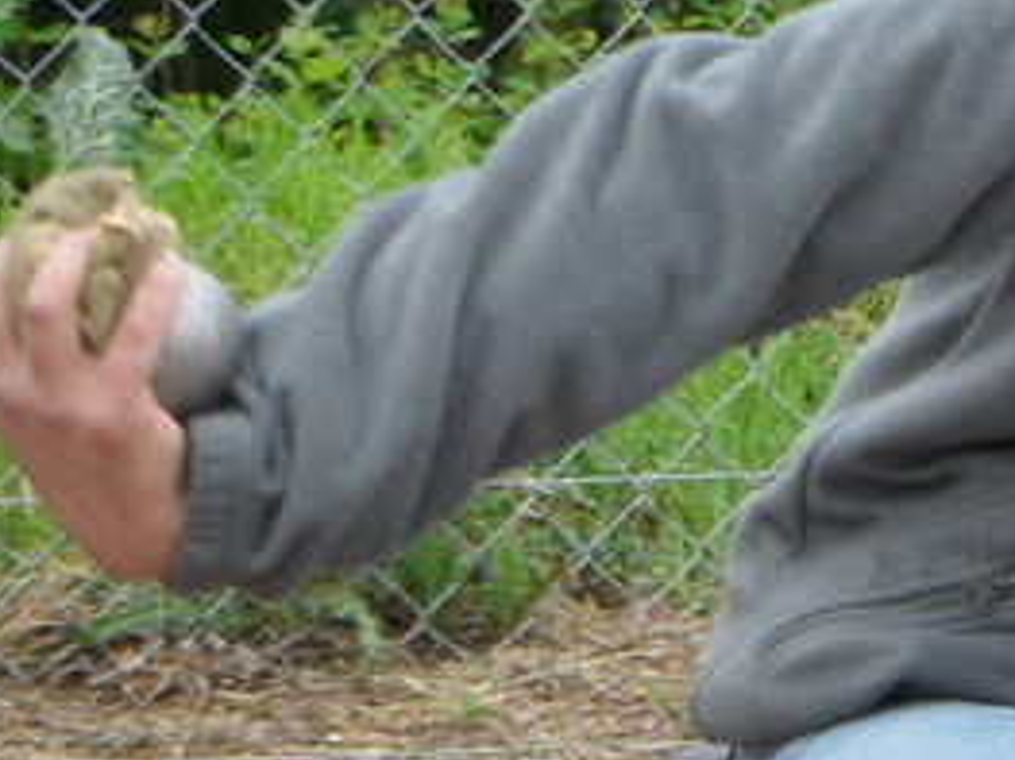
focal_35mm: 877
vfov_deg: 1.7
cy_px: 428
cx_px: 1825
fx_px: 25703
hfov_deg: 2.3
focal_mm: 39.5
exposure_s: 1/60
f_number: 5
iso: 100
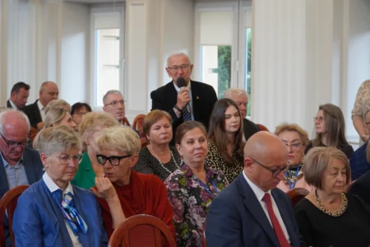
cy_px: 124
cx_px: 185
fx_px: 879
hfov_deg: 23.8
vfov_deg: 16.0
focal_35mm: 86
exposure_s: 1/160
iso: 1600
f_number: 4
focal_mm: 57
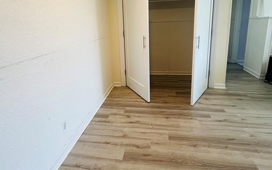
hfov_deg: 88.0
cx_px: 140
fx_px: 141
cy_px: 51
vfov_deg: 60.1
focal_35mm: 19
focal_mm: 1.57
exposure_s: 1/60
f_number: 1.8
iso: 125
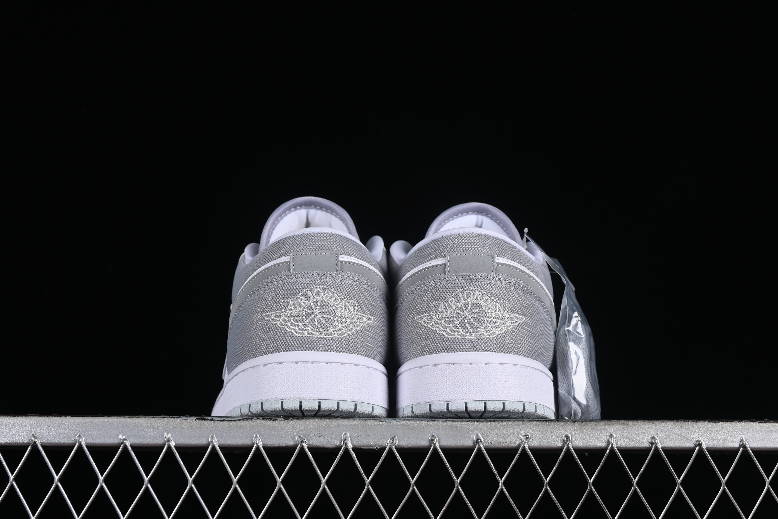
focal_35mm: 75
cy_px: 260
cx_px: 389
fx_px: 1621
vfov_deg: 18.2
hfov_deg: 27.0
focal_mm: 50
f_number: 8
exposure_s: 1/80
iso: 160
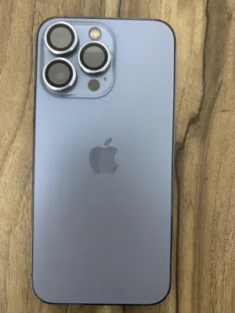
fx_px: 235
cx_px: 118
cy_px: 156
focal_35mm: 26
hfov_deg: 53.1
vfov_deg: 67.3
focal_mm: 4.25
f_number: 1.8
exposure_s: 1/33
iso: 640
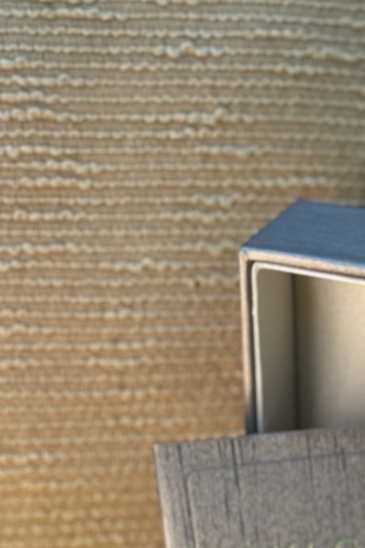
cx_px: 529
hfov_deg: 10.2
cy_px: 695
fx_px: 1993
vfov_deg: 15.0
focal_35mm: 131
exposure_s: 1/50
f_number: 1.78
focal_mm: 6.76
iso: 125
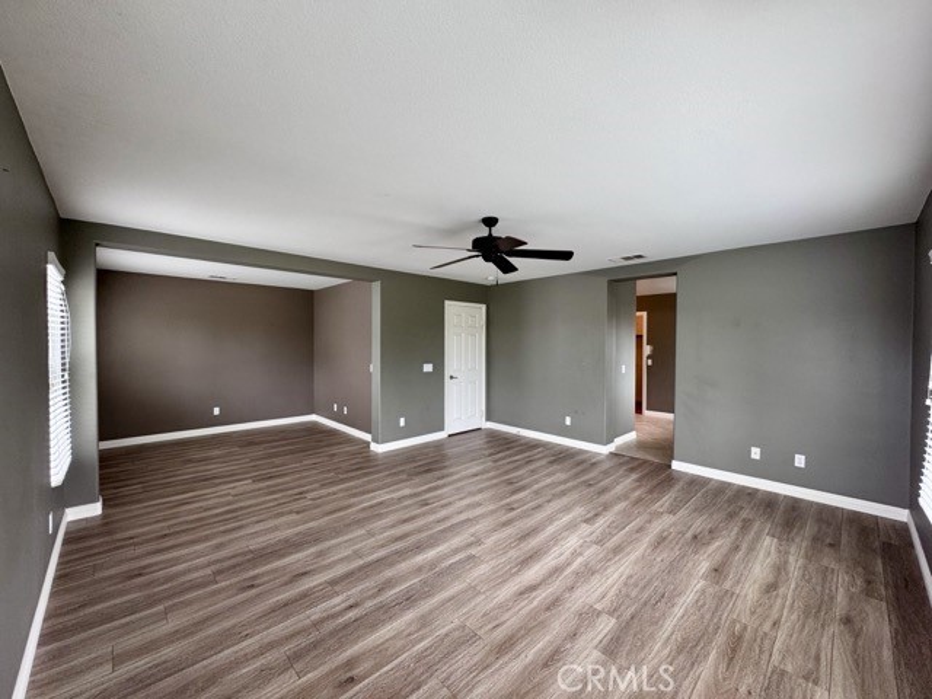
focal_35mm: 14
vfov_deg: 85.7
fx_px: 377
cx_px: 466
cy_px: 350
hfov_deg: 102.1
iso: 160
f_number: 2.2
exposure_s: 1/99
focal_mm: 2.22
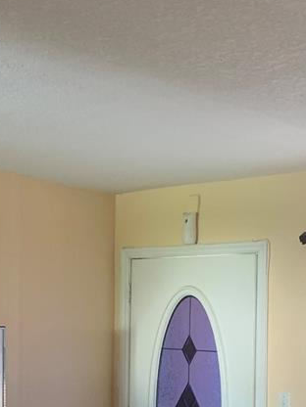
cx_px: 66
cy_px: 322
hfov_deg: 19.5
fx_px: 884
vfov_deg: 25.6
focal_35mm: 75
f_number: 1.8
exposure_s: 1/59
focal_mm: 4.25
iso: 400
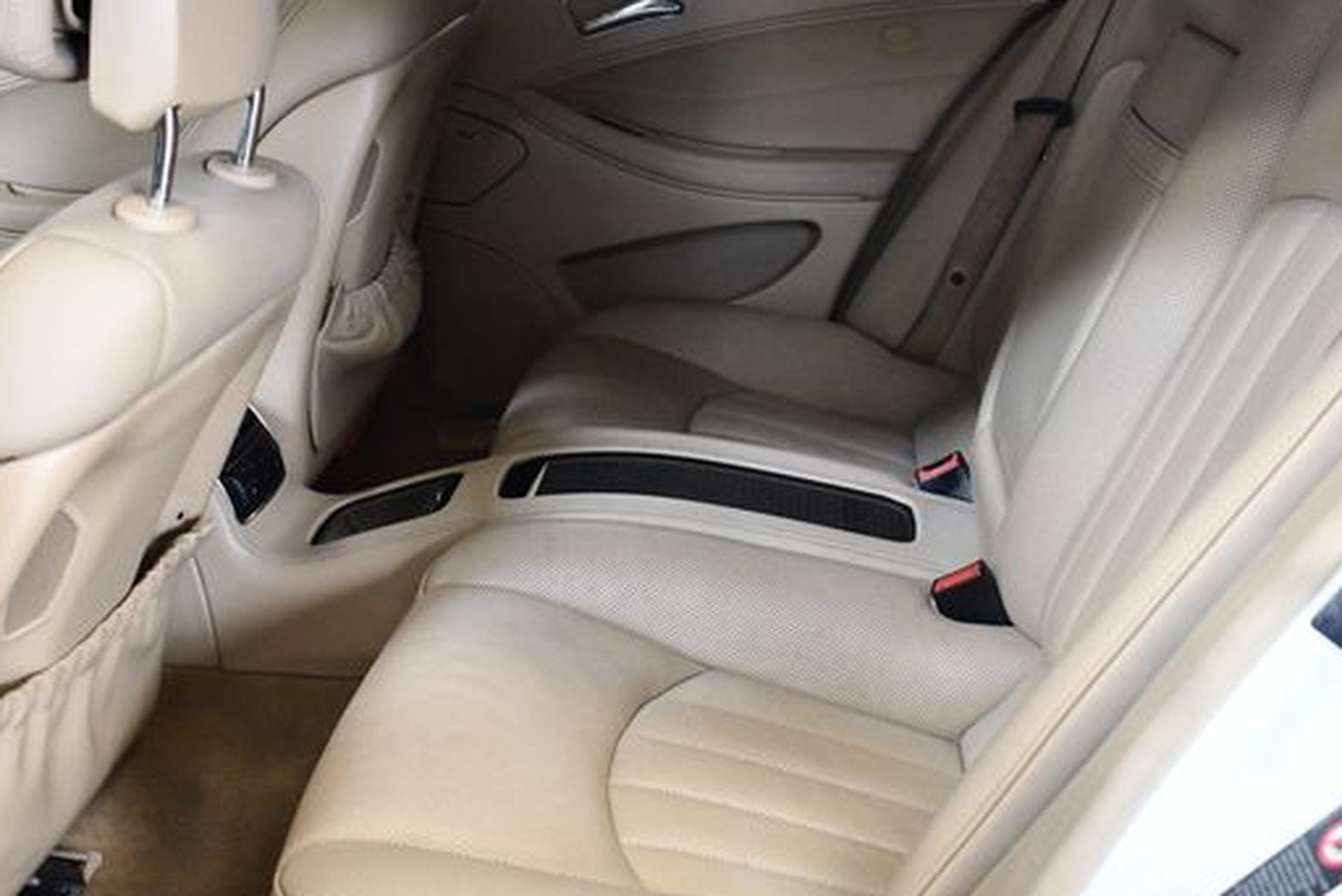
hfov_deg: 43.6
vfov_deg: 29.9
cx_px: 681
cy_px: 448
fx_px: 1678
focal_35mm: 45
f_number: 3.5
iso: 2200
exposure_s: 1/125
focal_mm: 18
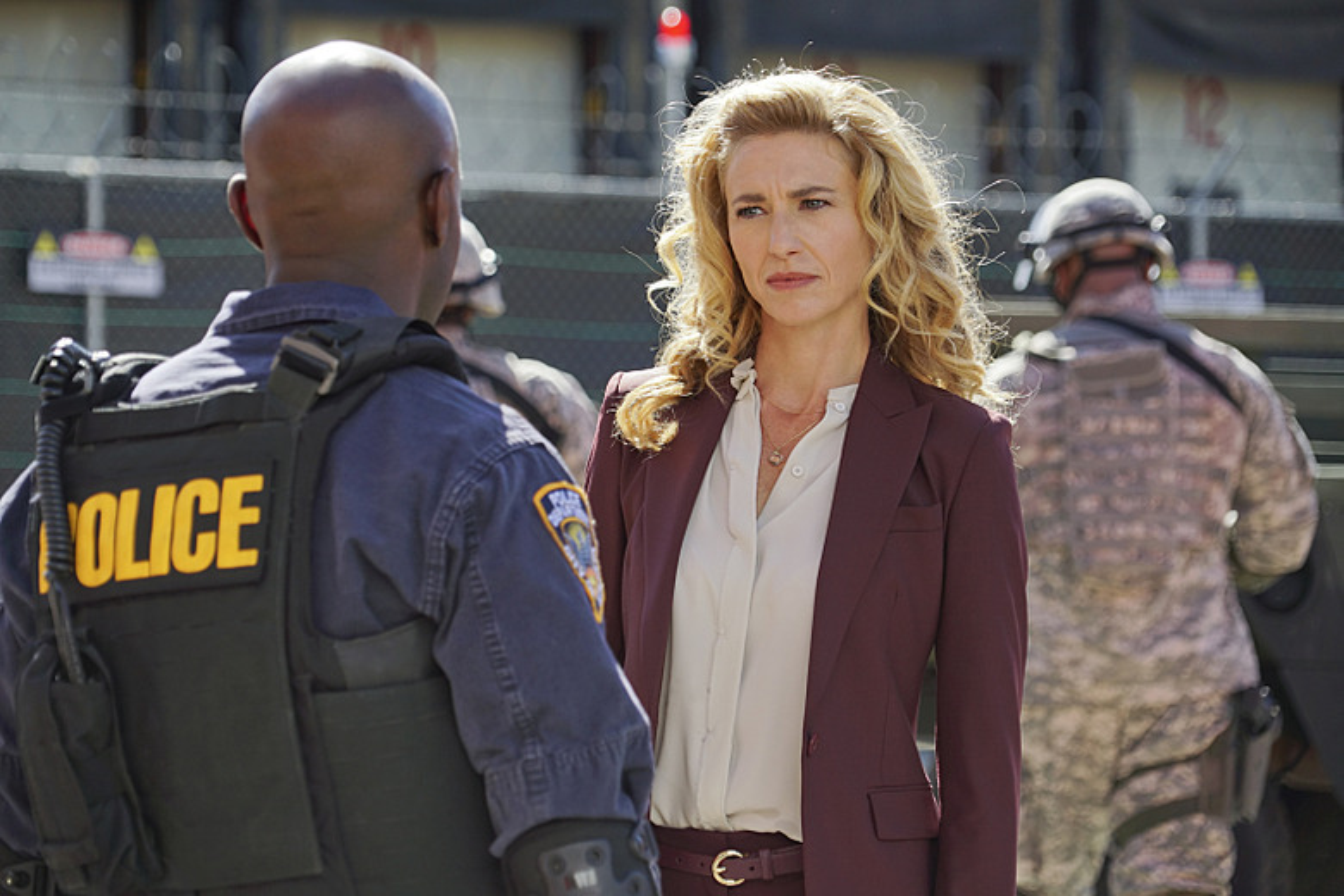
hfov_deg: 11.7
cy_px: 448
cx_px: 672
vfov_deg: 7.8
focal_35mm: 175
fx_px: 6533
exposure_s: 1/250
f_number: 7.1
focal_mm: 175
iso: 125
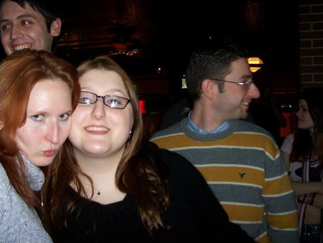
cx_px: 131
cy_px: 111
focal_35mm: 44
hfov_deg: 42.7
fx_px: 411
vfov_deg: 32.9
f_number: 2.8
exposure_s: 1/60
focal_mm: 5.6
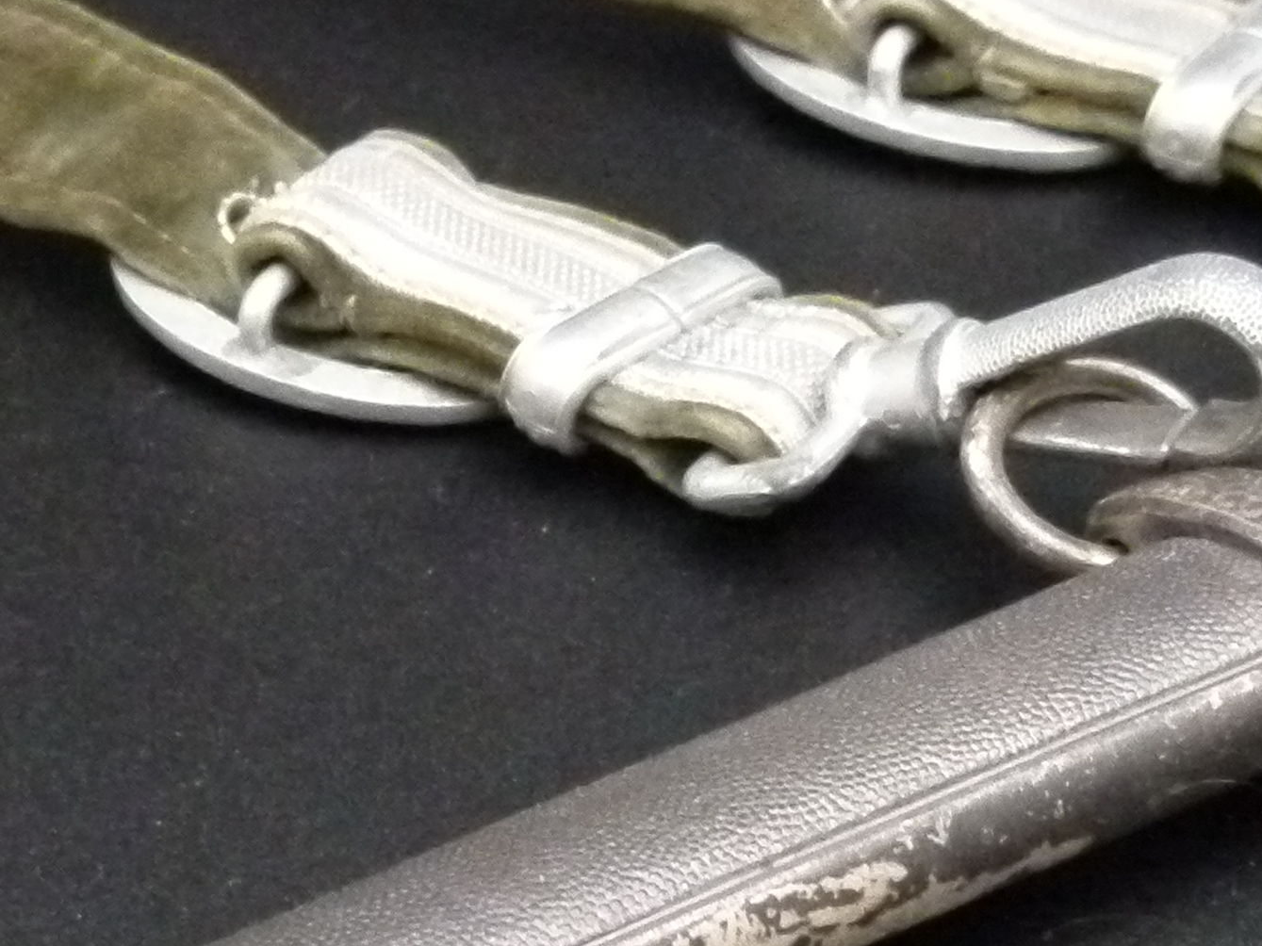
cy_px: 921
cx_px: 437
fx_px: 3645
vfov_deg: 14.6
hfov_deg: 19.6
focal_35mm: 100
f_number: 3
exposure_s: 1/250
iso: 640
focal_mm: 5.6
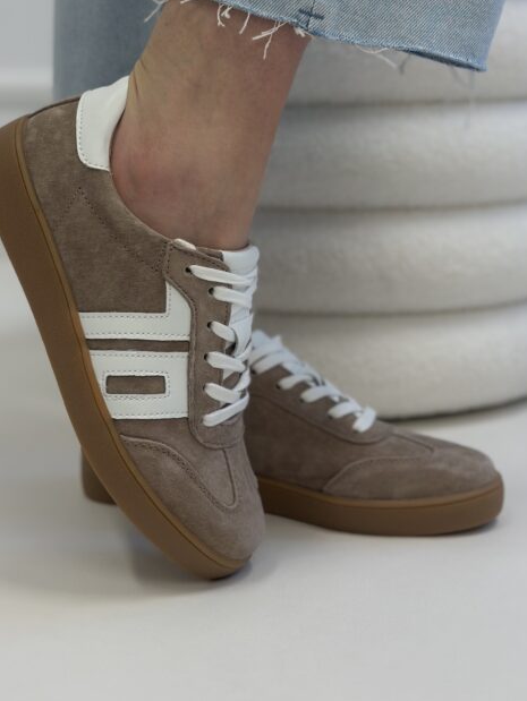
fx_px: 1257
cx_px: 248
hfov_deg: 23.7
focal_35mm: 62
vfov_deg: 31.1
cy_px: 271
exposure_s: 1/100
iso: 100
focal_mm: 6.86
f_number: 1.78
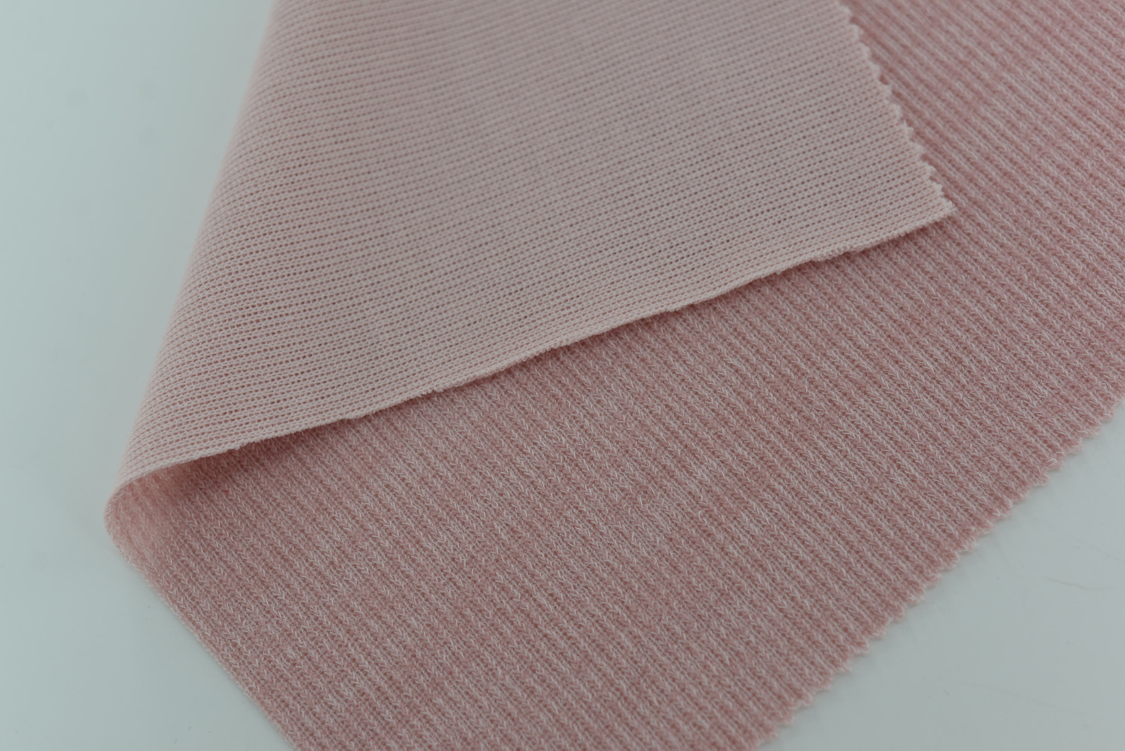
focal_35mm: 50
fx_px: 1563
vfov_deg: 27.0
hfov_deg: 39.6
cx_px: 562
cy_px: 376
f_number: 3.5
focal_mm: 50
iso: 100
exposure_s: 1/250
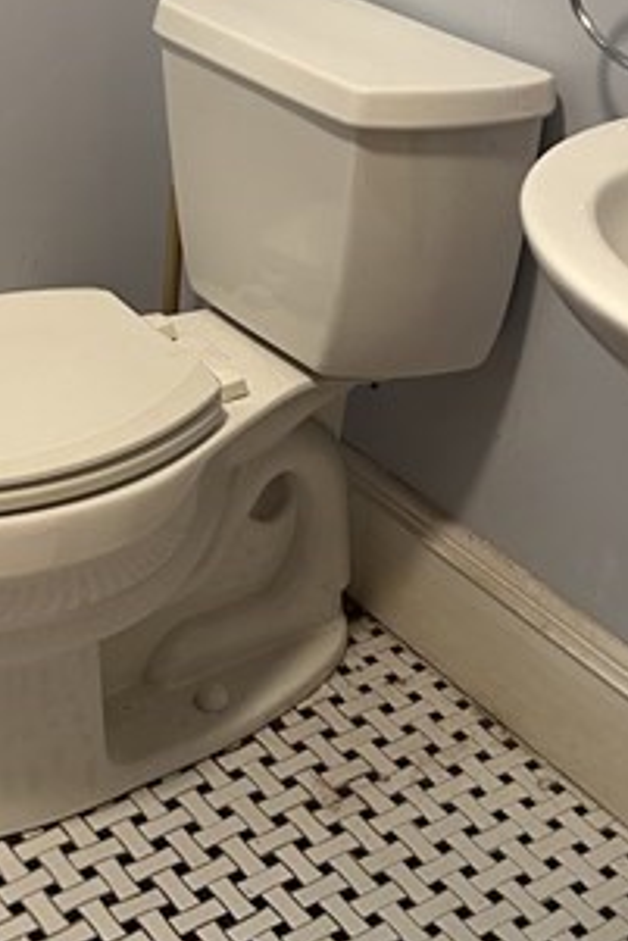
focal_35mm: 69
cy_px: 309
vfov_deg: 29.0
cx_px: 247
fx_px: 1803
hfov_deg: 19.7
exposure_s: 1/60
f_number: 1.5
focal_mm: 5.7
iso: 320
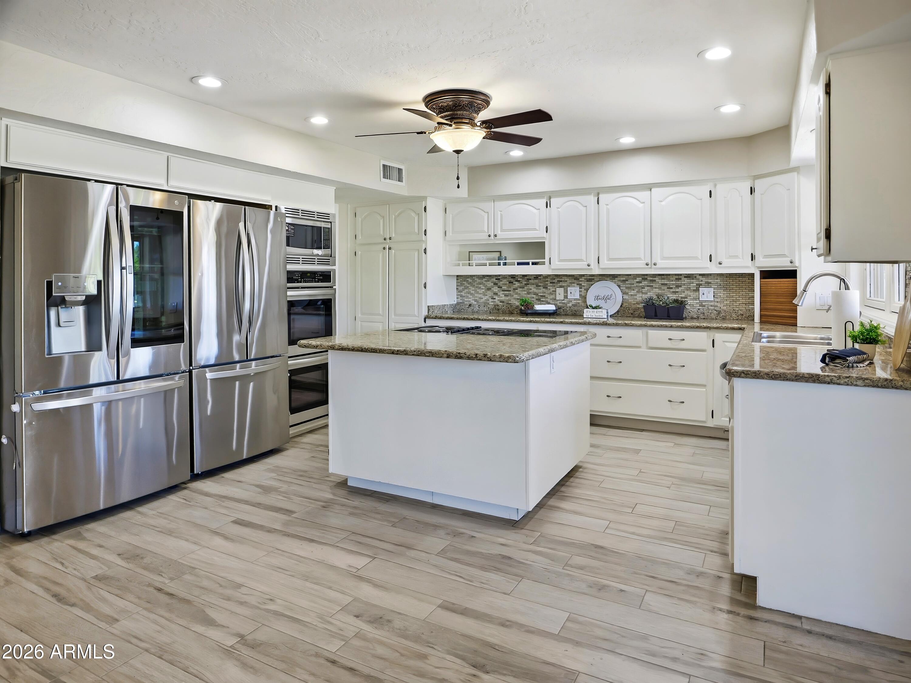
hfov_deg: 81.7
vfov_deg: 66.0
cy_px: 342
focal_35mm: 20
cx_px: 456
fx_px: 526
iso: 1250
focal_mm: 10
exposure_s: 1/8000
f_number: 1.7
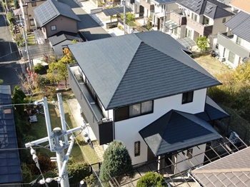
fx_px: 346
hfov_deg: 39.7
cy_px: 94
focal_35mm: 48
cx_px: 125
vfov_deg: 30.2
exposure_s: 1/240
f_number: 3.8
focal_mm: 8.6
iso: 100
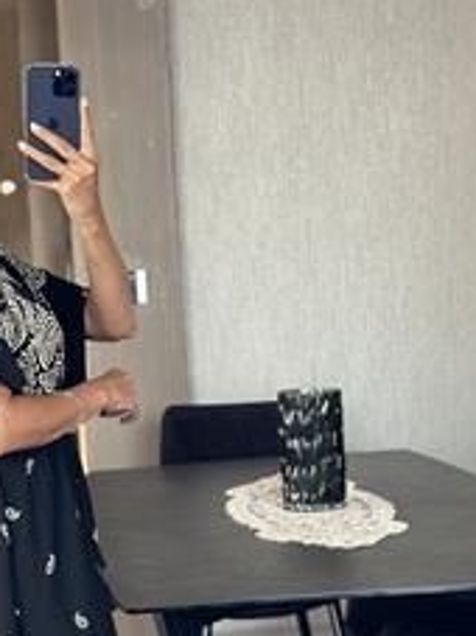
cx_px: 92
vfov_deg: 18.2
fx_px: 1964
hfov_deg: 13.7
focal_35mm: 107
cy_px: 546
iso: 200
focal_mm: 6.86
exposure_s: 1/60
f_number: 1.78
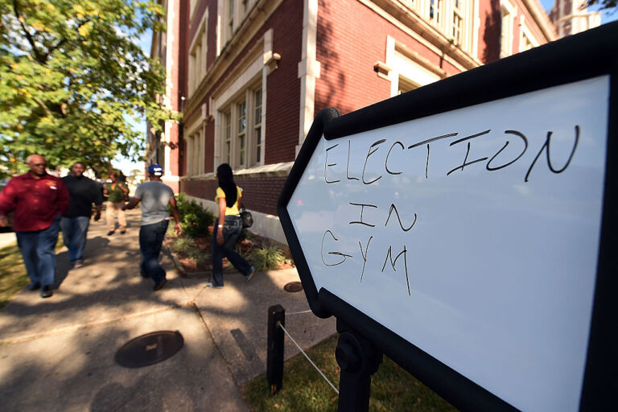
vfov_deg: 81.2
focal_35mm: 14
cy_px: 206
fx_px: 240
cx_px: 309
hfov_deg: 104.3
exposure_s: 1/1600
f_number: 5
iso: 640
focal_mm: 14
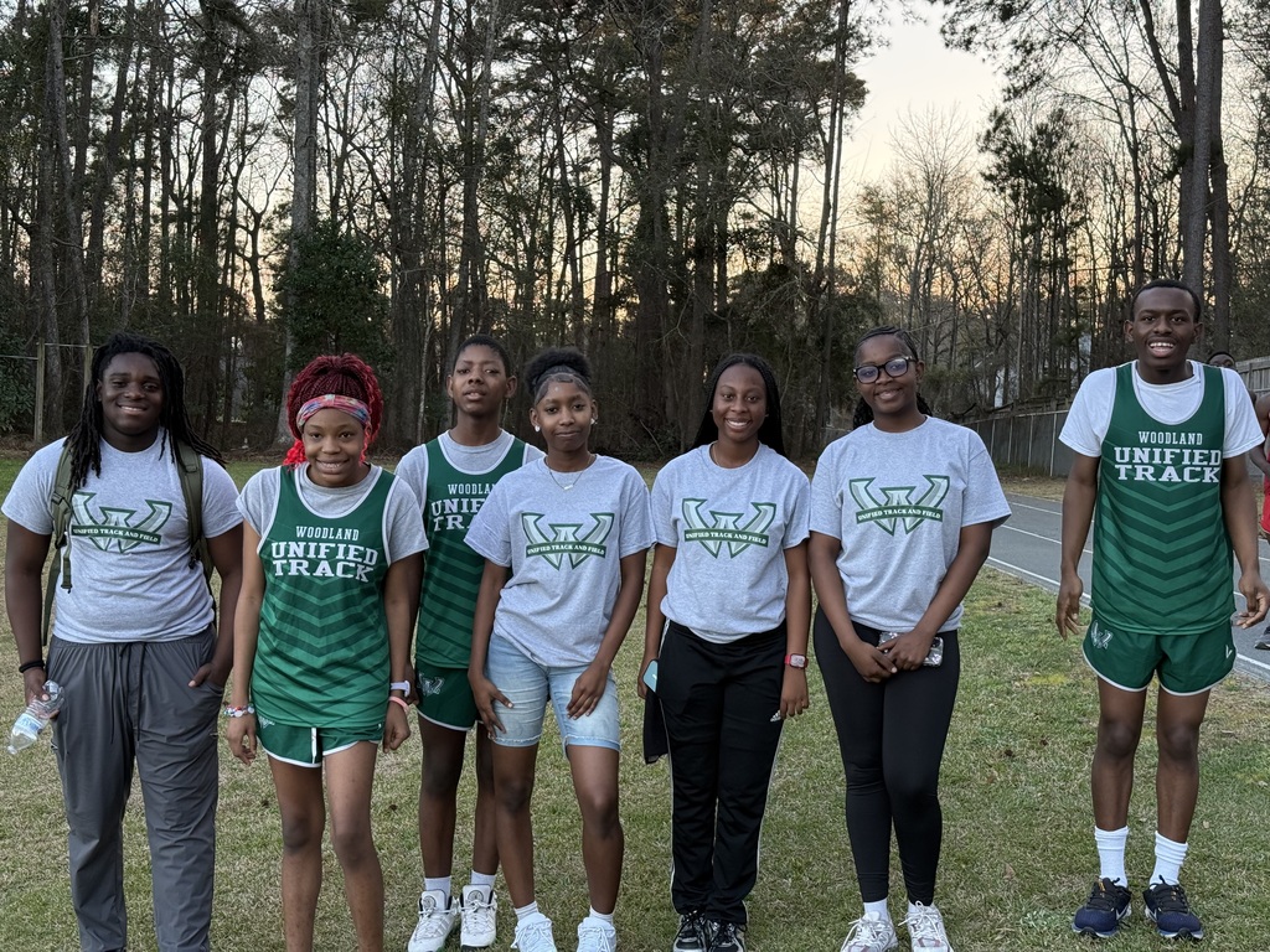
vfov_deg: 30.3
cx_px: 635
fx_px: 1761
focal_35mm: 48
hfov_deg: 39.7
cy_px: 476
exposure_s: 1/232
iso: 160
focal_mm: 6.76
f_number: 1.78
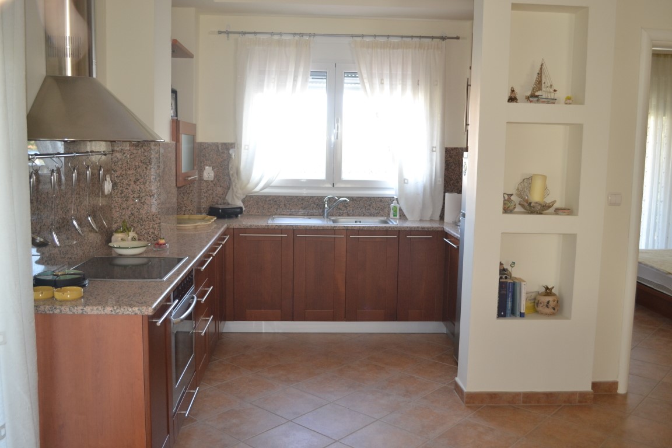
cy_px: 224
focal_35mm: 33
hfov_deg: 57.2
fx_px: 616
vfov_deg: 40.0
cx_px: 336
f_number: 3.8
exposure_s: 1/60
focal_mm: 22
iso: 640
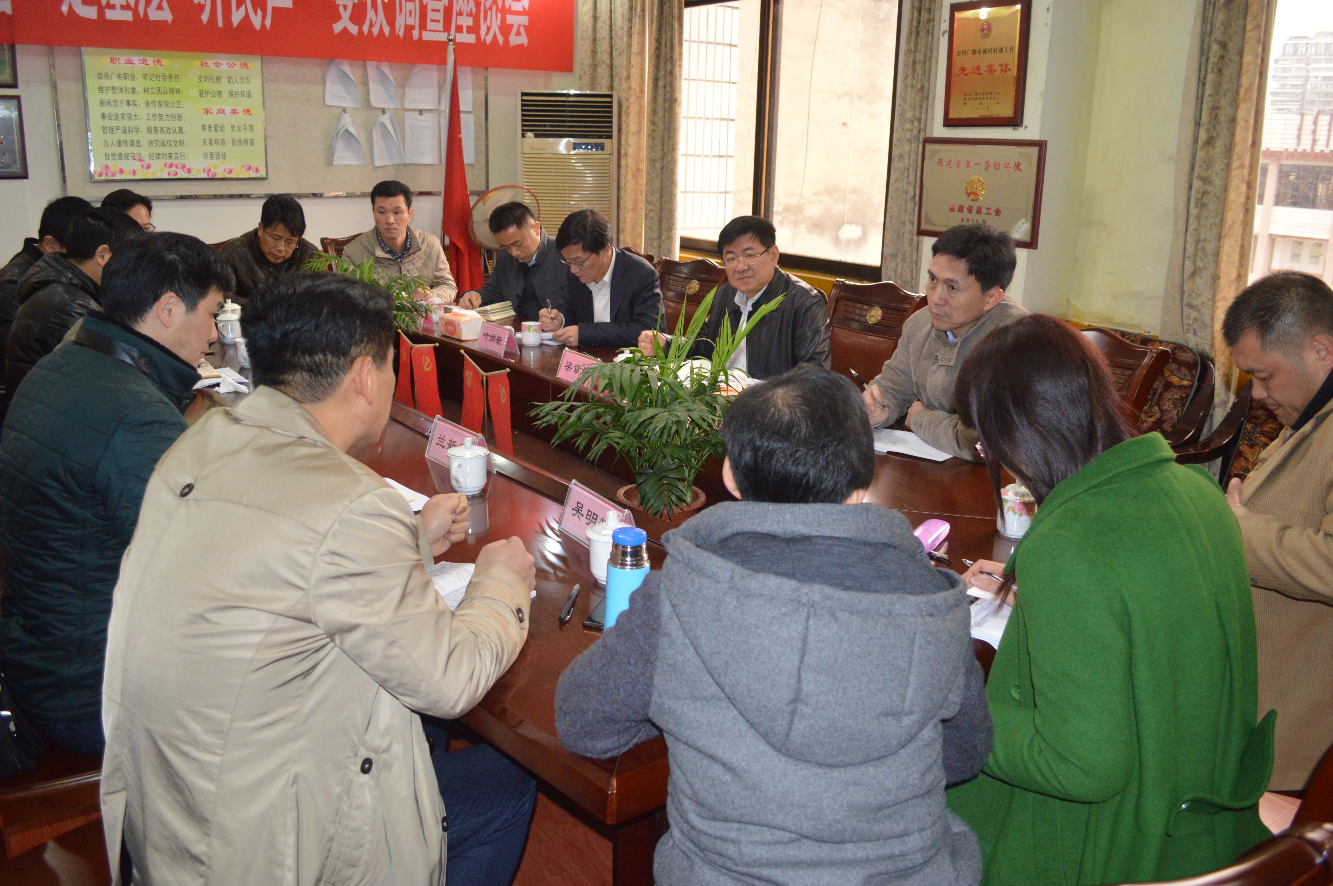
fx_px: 999
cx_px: 666
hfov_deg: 67.4
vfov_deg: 47.8
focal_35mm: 27
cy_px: 443
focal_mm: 18
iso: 1000
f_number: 3.5
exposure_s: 1/60
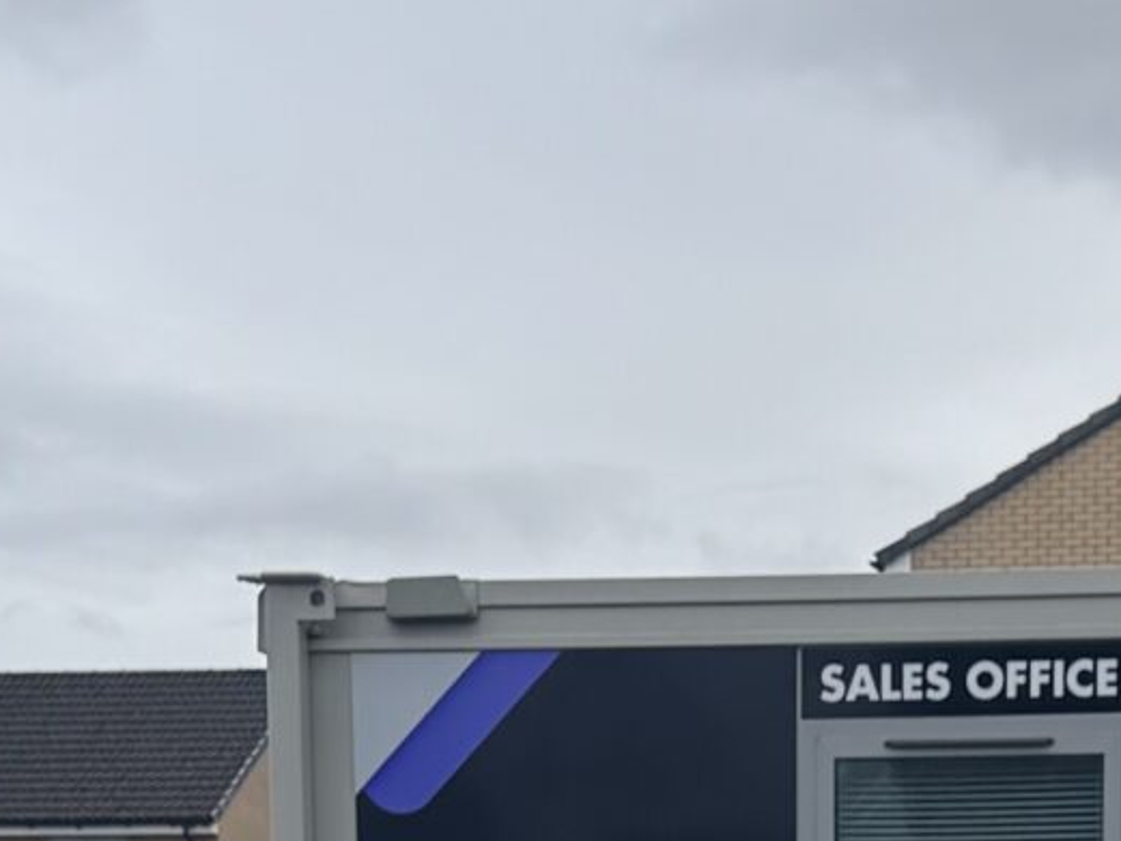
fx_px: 3822
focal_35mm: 118
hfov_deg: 16.6
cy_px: 1667
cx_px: 904
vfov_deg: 11.4
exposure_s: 1/2710
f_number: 1.78
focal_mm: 6.76
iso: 80
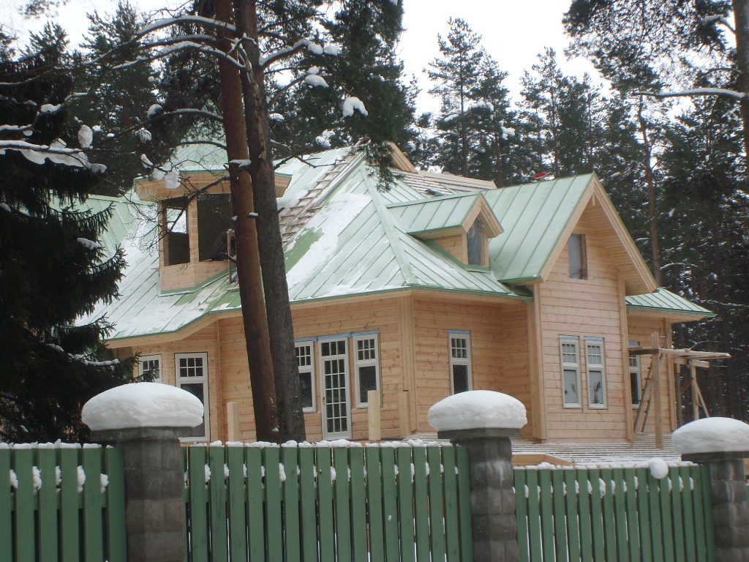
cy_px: 281
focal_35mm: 105
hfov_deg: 18.7
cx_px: 374
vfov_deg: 14.1
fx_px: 2272
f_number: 4.9
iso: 50
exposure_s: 1/154
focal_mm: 17.4
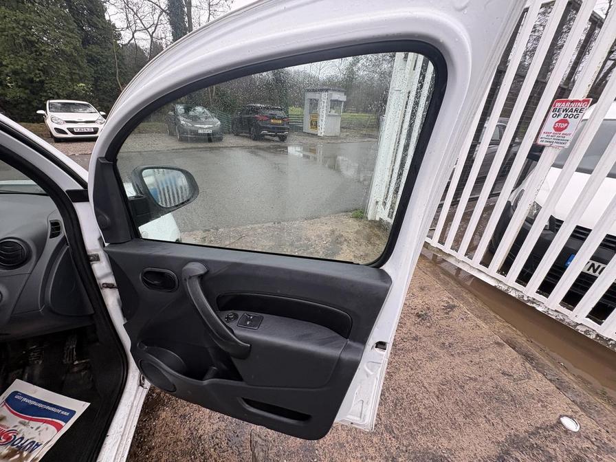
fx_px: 249
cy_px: 231
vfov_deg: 85.7
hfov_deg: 102.1
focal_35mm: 14
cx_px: 308
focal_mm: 2.22
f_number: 2.2
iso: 50
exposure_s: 1/99
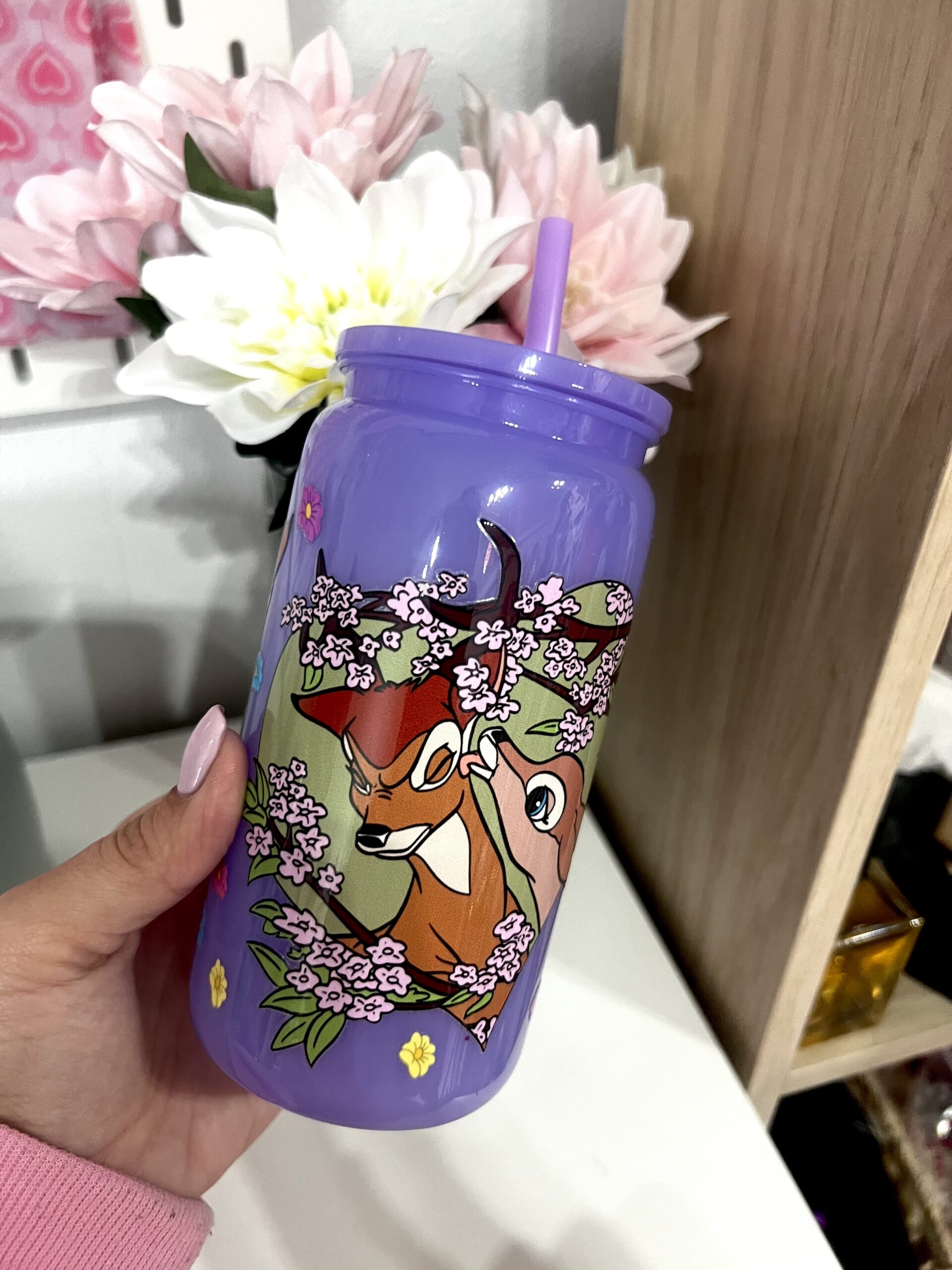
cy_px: 635
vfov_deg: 67.3
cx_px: 476
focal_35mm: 26
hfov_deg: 53.1
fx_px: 953
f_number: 1.5
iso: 250
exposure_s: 1/60
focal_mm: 5.7
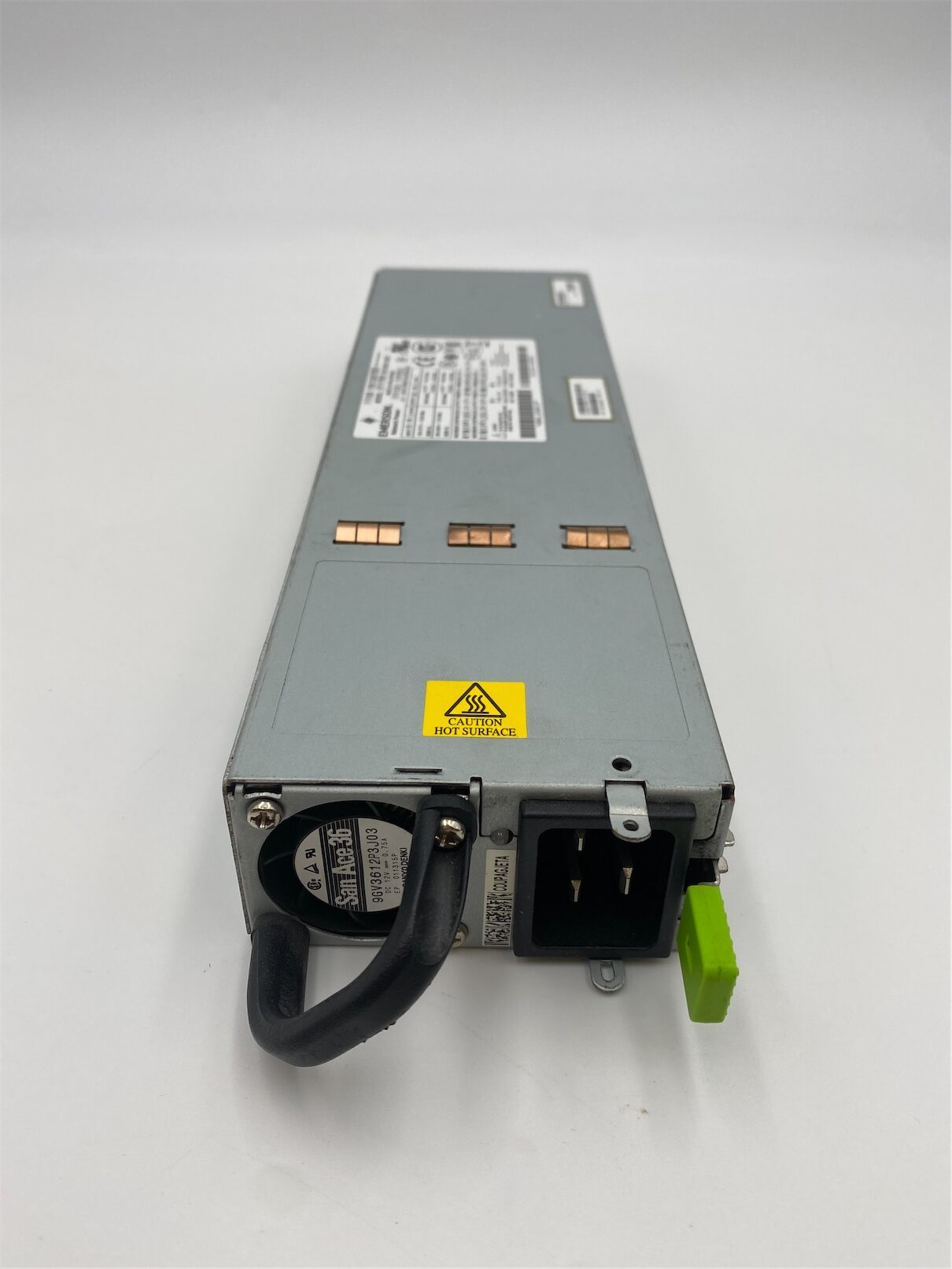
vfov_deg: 67.3
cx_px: 476
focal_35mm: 26
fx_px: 953
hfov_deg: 53.1
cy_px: 634
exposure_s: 1/252
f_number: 1.8
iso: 32
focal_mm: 4.25
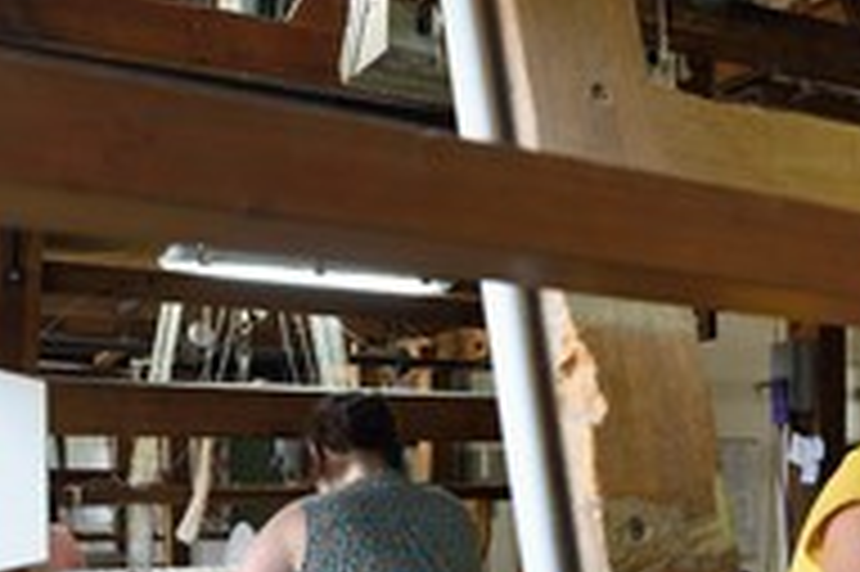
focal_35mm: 53
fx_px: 1265
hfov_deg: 36.6
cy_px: 549
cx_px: 655
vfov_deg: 24.5
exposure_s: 1/50
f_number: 7.1
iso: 800
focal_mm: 24
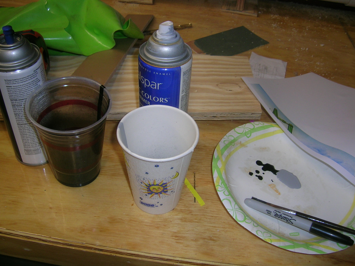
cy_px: 133
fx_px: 359
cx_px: 178
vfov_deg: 40.7
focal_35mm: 35
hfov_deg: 52.6
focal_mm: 5.4
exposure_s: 1/60.1
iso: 50
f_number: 2.8
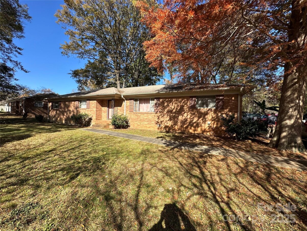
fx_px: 124
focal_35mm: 14
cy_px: 116
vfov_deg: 85.7
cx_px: 154
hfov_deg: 102.1
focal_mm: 2.22
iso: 50
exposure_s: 1/1062
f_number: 2.2
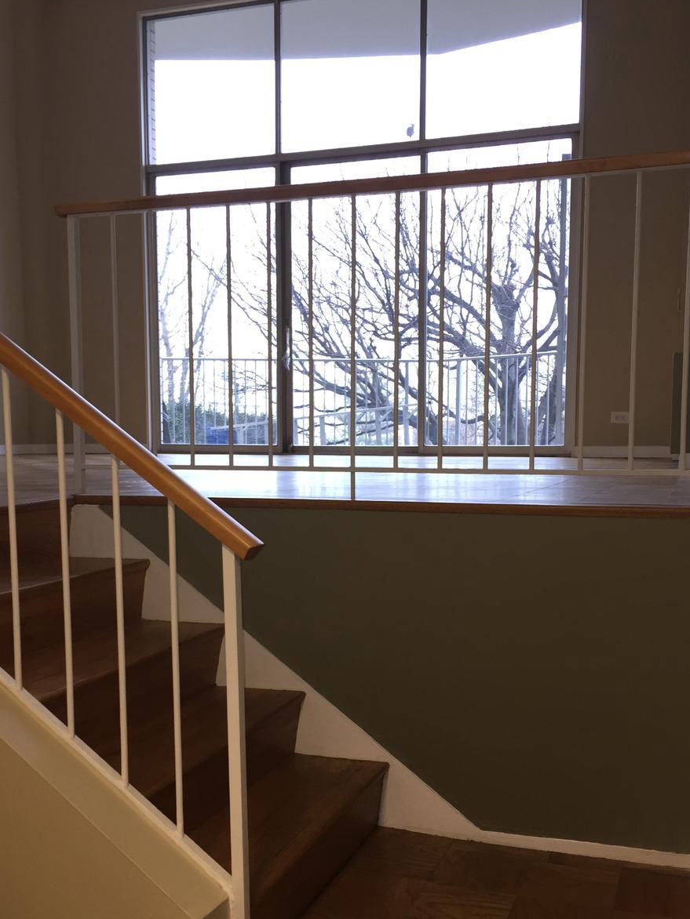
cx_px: 339
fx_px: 1010
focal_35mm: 38
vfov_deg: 48.8
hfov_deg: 37.7
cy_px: 531
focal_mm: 4.15
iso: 64
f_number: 2.2
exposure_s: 1/30
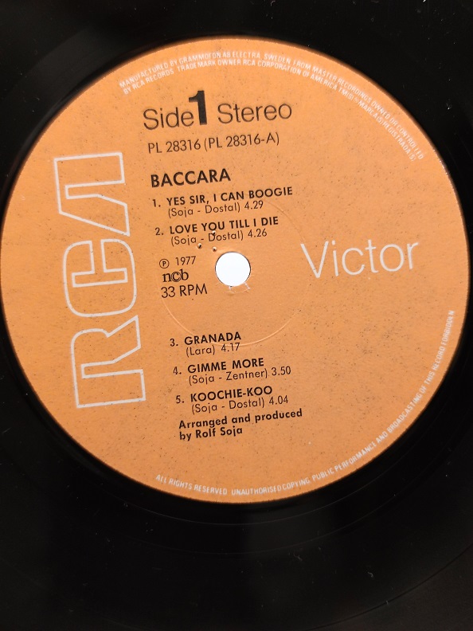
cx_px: 236
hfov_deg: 30.3
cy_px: 316
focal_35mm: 48
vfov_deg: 39.7
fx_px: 875
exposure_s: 1/60
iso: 595
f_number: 1.69
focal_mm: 6.72
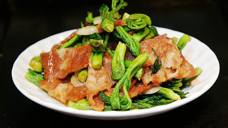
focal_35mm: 88
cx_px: 113
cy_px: 60
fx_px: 529
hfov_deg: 24.3
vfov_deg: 13.8
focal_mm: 55
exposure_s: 1/40
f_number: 5.6
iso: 1600
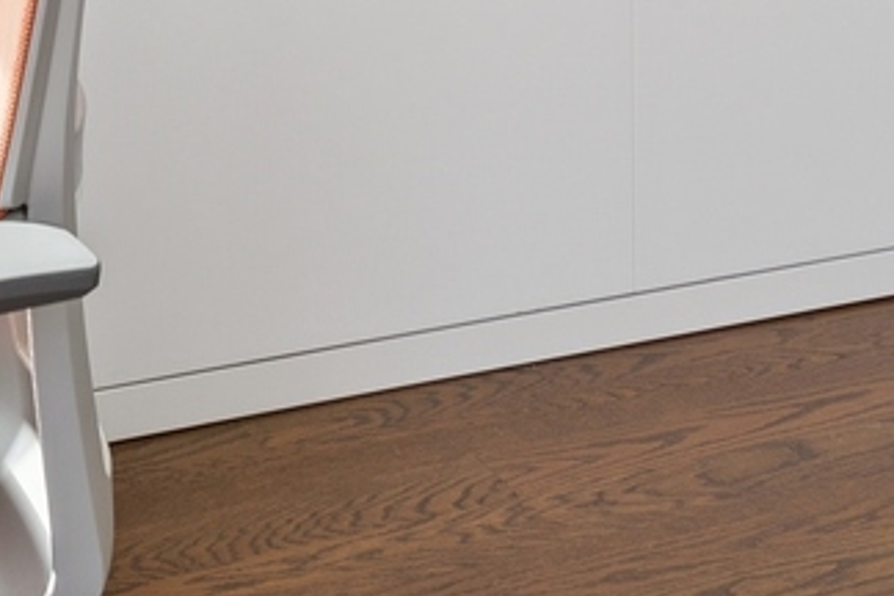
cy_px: -516
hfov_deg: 26.3
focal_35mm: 75
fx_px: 1862
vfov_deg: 15.4
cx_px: 127
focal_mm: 15
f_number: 8
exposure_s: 1/60
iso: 200
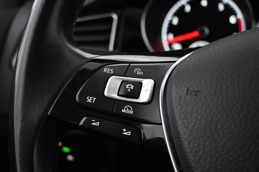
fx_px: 294
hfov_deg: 47.5
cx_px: 118
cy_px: 90
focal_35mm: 41
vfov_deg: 32.8
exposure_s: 1/125
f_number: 4.2
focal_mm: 24.5
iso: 10000
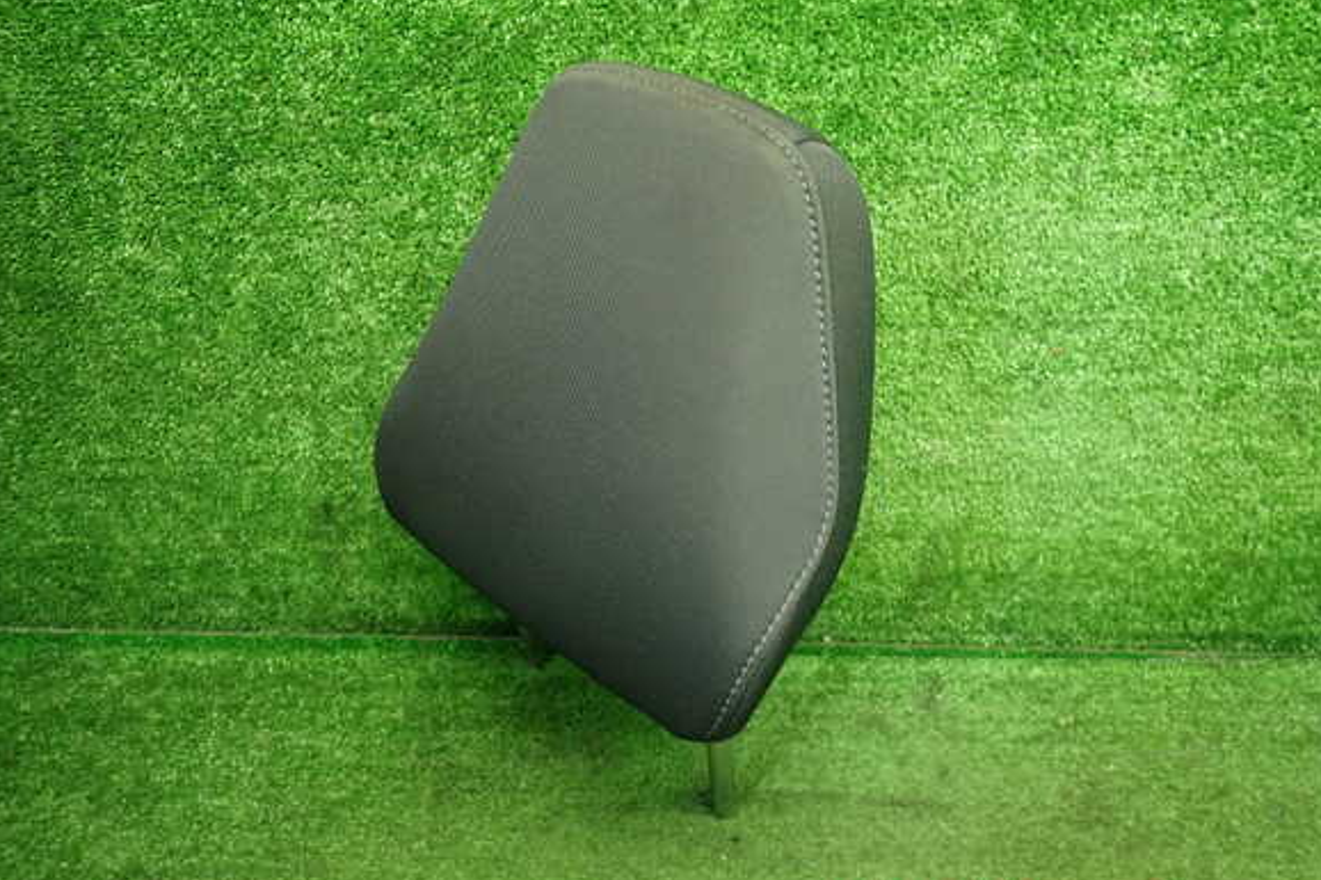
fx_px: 990
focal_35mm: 27
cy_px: 423
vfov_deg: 47.9
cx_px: 665
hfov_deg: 67.4
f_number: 2
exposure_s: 1/30
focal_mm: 4.5
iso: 250
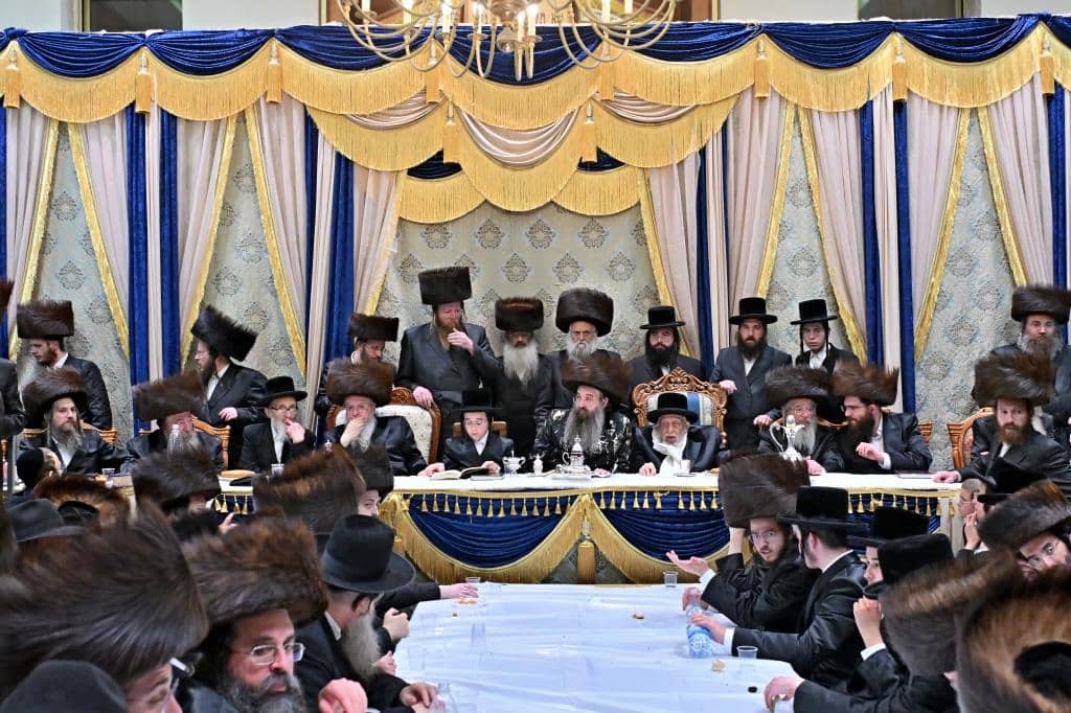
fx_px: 1160
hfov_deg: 49.6
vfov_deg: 34.2
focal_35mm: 39
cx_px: 536
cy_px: 356
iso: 1250
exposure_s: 1/200
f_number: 4
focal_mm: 26.5
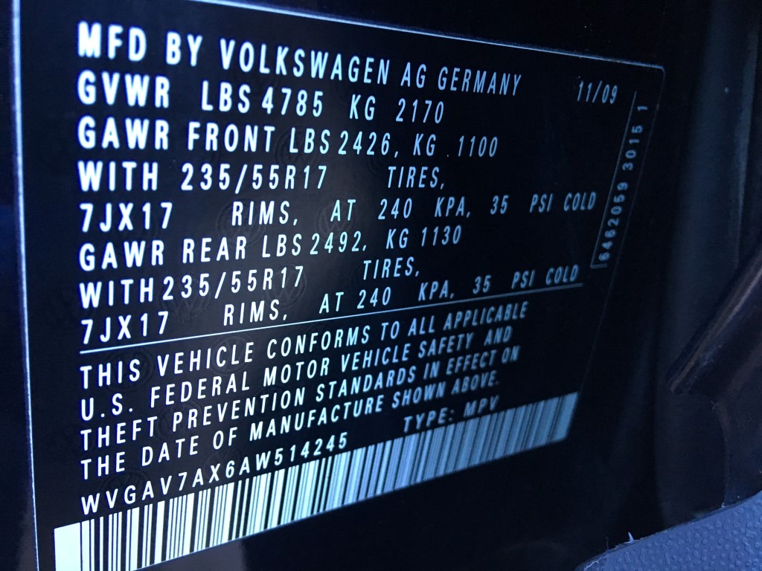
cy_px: 286
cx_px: 381
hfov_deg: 61.7
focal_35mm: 29
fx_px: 638
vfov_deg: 48.2
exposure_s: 1/30
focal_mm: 4.15
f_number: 2.2
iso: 160
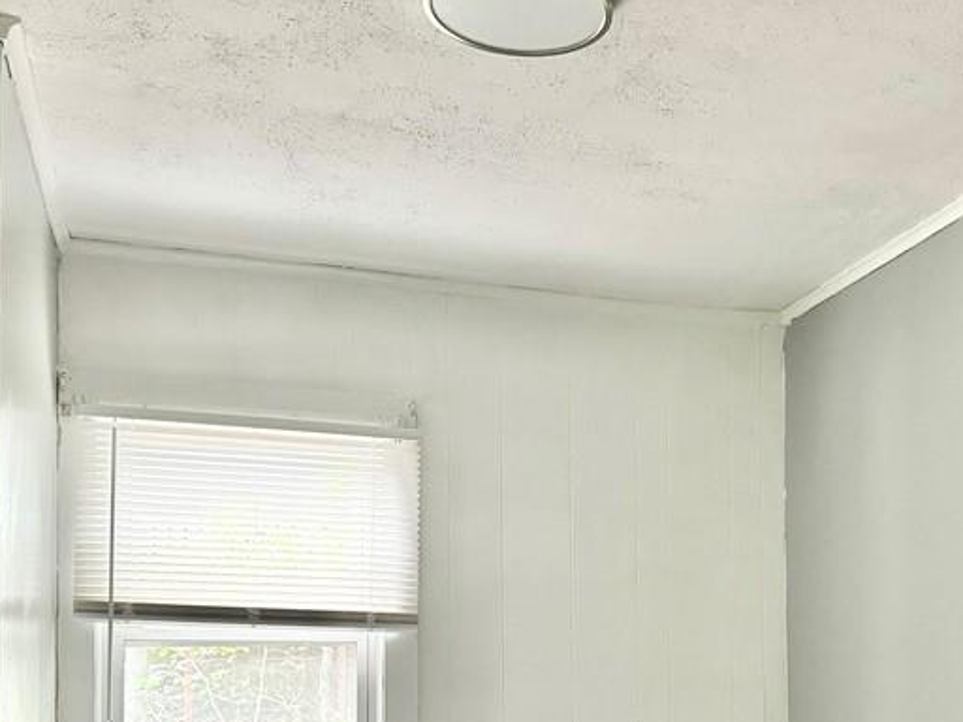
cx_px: 673
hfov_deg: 39.0
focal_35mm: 48
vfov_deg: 29.2
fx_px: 1335
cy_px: 630
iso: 800
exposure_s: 1/42
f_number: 1.78
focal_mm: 6.76
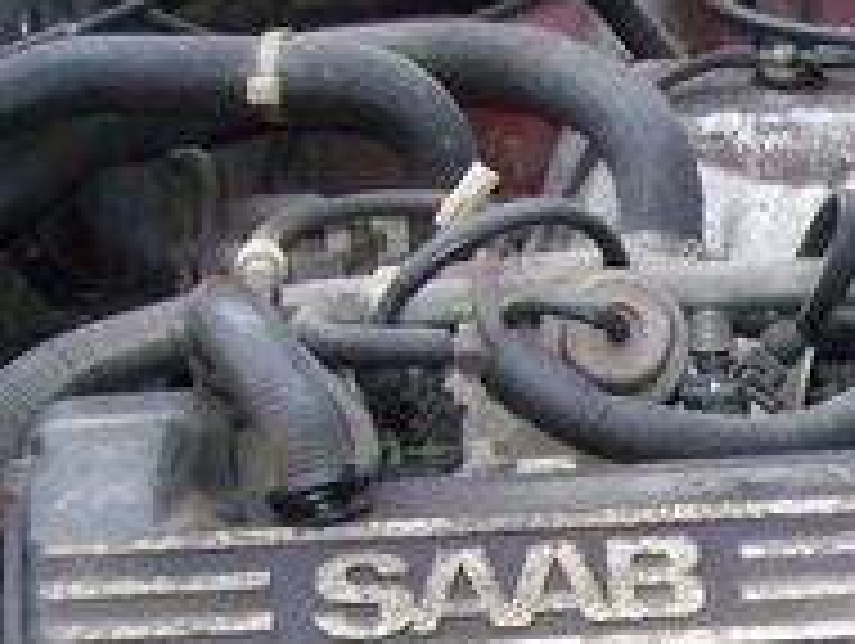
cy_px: 703
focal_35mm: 121
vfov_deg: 12.1
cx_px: 1224
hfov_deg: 15.2
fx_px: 2992
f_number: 2.7
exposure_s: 1/64
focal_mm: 6
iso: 200
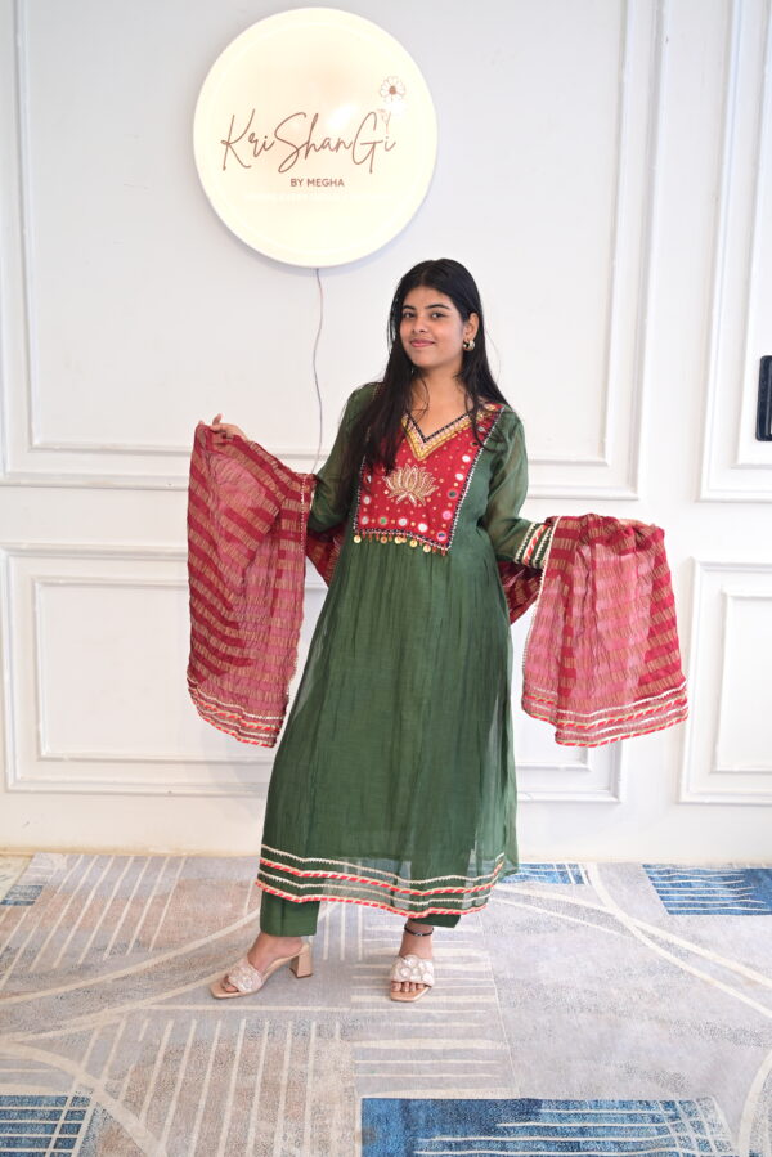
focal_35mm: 36
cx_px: 386
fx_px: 1157
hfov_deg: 36.9
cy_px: 578
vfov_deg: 53.1
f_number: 5.6
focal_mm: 36
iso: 250
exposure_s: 1/125
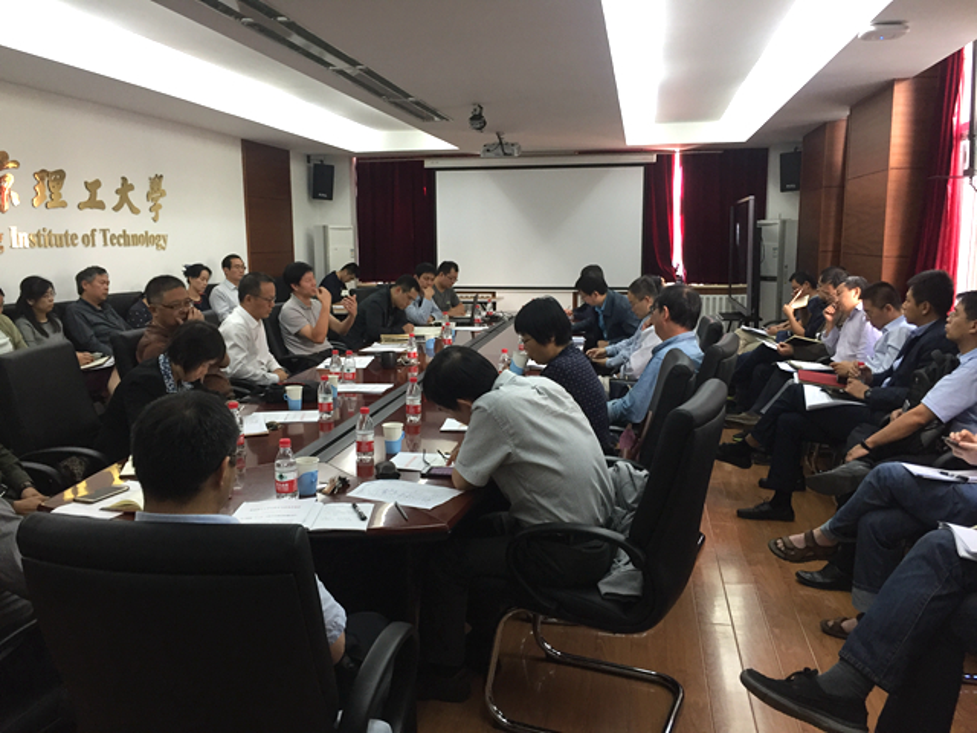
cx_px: 488
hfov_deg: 61.7
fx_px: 818
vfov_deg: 48.2
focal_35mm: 29
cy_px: 366
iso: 160
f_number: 2.2
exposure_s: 1/33
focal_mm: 4.15
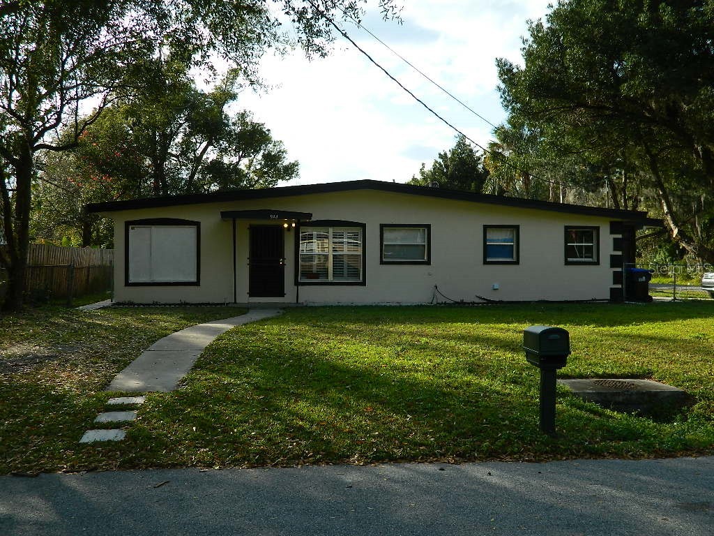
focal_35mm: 35
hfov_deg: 52.6
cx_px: 357
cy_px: 268
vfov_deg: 40.7
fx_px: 722
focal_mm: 6.2
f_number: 3.3
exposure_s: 1/500
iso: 80
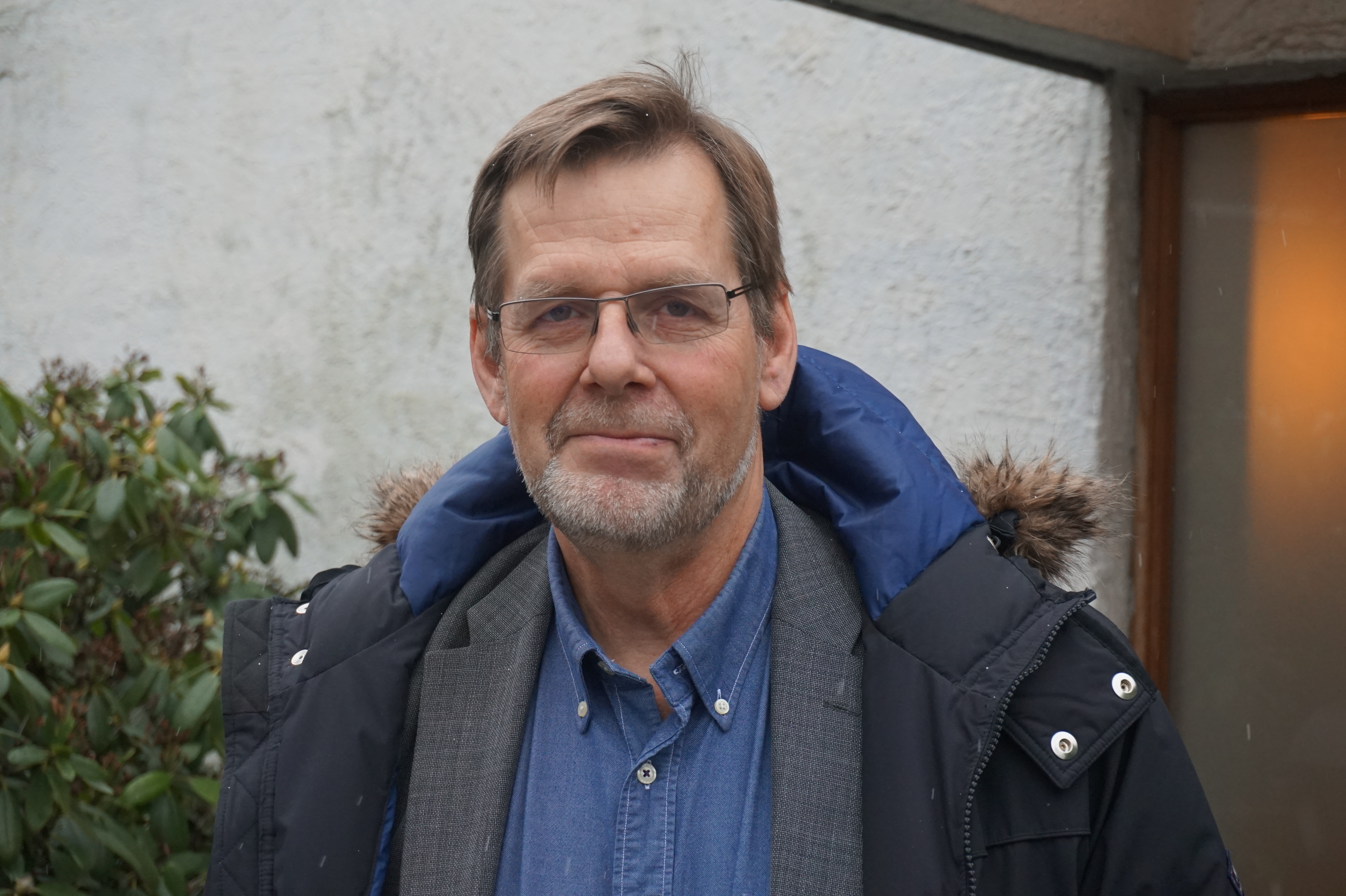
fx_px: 2522
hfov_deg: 29.9
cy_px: 448
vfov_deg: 20.1
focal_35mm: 68
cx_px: 673
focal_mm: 45
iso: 1000
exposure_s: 1/160
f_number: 5.6
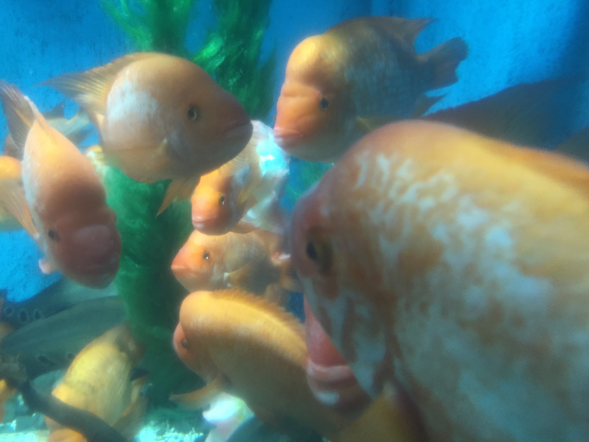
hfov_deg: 61.7
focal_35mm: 29
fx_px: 493
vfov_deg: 48.2
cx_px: 294
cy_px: 221
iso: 160
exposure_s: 1/30
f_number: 2.2
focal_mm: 4.15
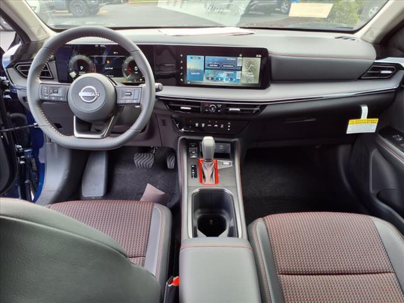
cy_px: 152
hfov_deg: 65.3
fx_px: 315
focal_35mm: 27
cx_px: 202
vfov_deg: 51.4
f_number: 1.9
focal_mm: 3.58
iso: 50
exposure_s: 1/120
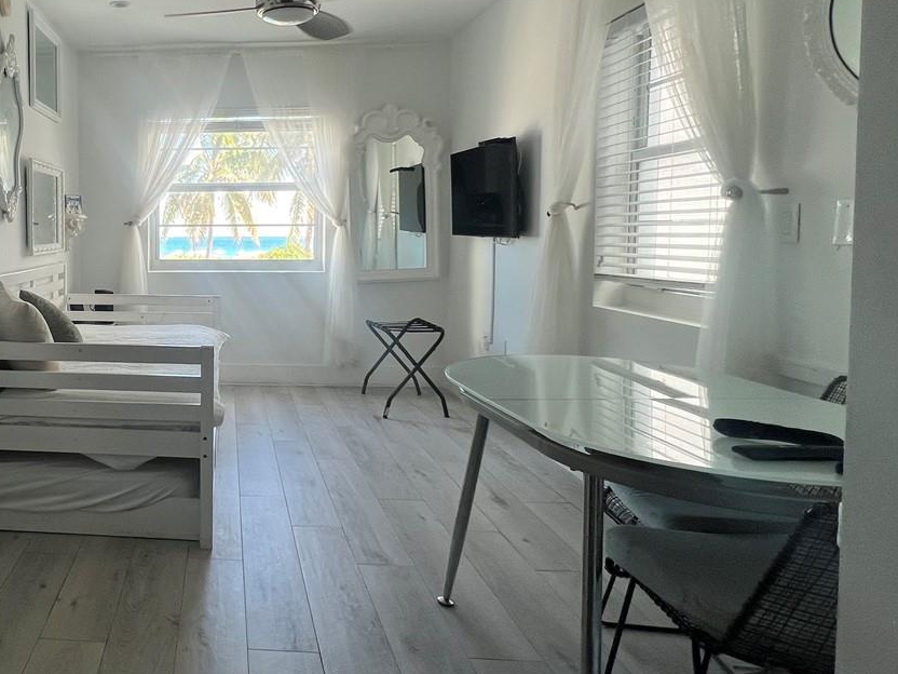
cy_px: 273
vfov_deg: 54.5
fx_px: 649
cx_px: 165
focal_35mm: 25
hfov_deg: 62.8
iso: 64
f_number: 1.8
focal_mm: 1.57
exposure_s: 1/99
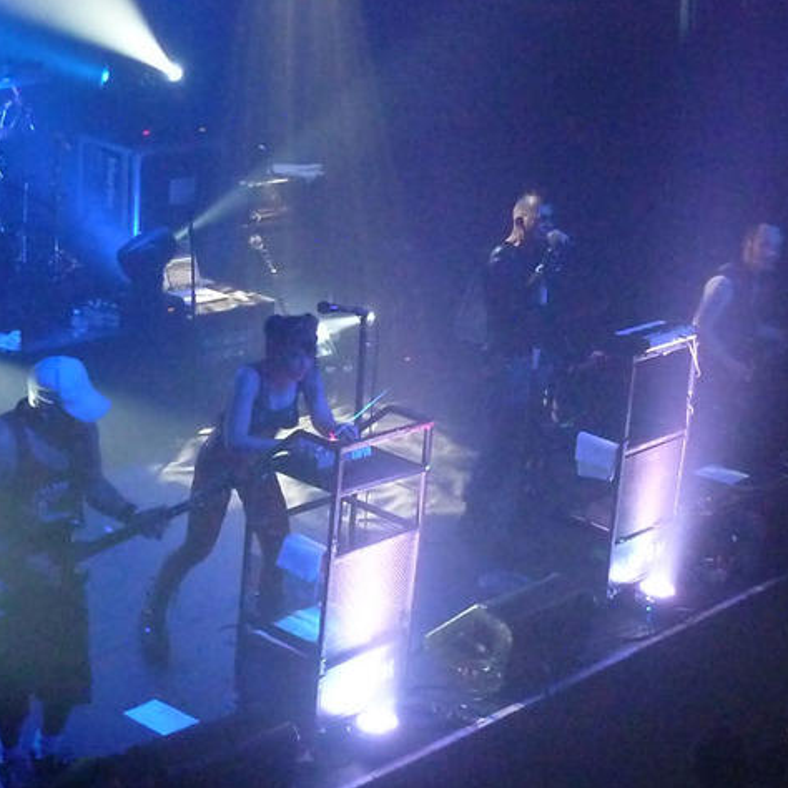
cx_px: 394
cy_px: 396
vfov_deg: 25.4
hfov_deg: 25.4
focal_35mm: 68
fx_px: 1751
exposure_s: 1/30
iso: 3200
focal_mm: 10.1
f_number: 4.4
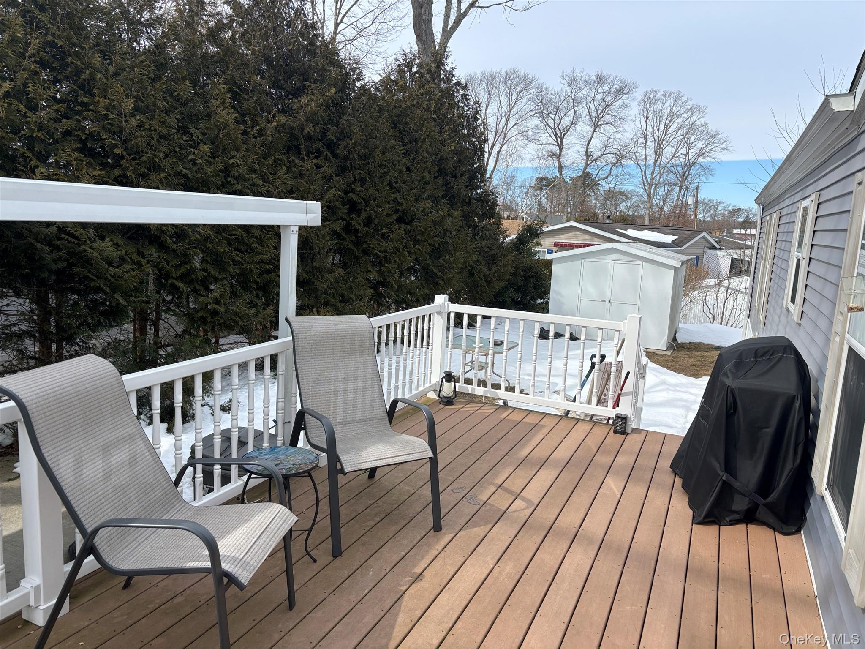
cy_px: 324
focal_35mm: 26
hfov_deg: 67.3
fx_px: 650
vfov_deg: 53.1
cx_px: 432
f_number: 1.6
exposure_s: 1/2710
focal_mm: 5.96
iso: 50
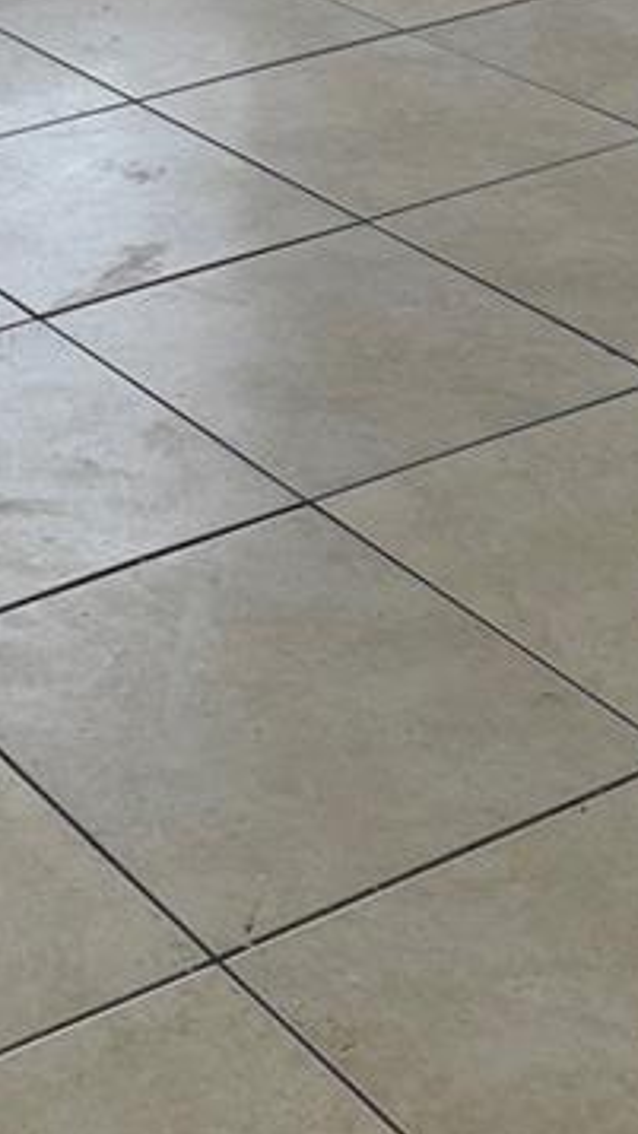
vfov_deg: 22.7
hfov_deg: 13.3
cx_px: -175
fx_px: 2645
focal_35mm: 88
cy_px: -146
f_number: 1.78
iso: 160
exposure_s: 1/238
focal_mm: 6.76
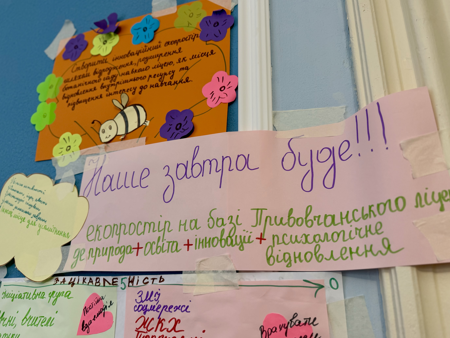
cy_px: 173
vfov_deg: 54.9
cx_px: 234
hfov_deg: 69.4
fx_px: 325
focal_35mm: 25
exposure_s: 1/50
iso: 125
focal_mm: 6.76
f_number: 1.78
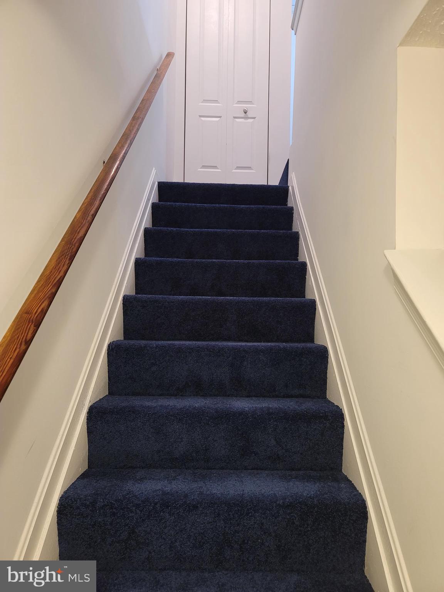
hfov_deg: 54.9
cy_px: 296
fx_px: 428
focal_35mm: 25
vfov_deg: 69.4
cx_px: 222
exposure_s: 1/39
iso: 320
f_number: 1.8
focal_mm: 7
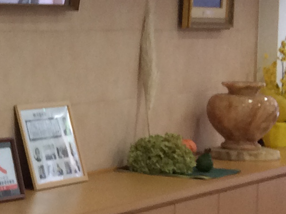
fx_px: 1280
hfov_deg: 10.7
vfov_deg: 9.6
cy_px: 88
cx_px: -415
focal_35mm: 155
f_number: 2.2
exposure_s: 1/30
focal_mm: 4.15
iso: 100
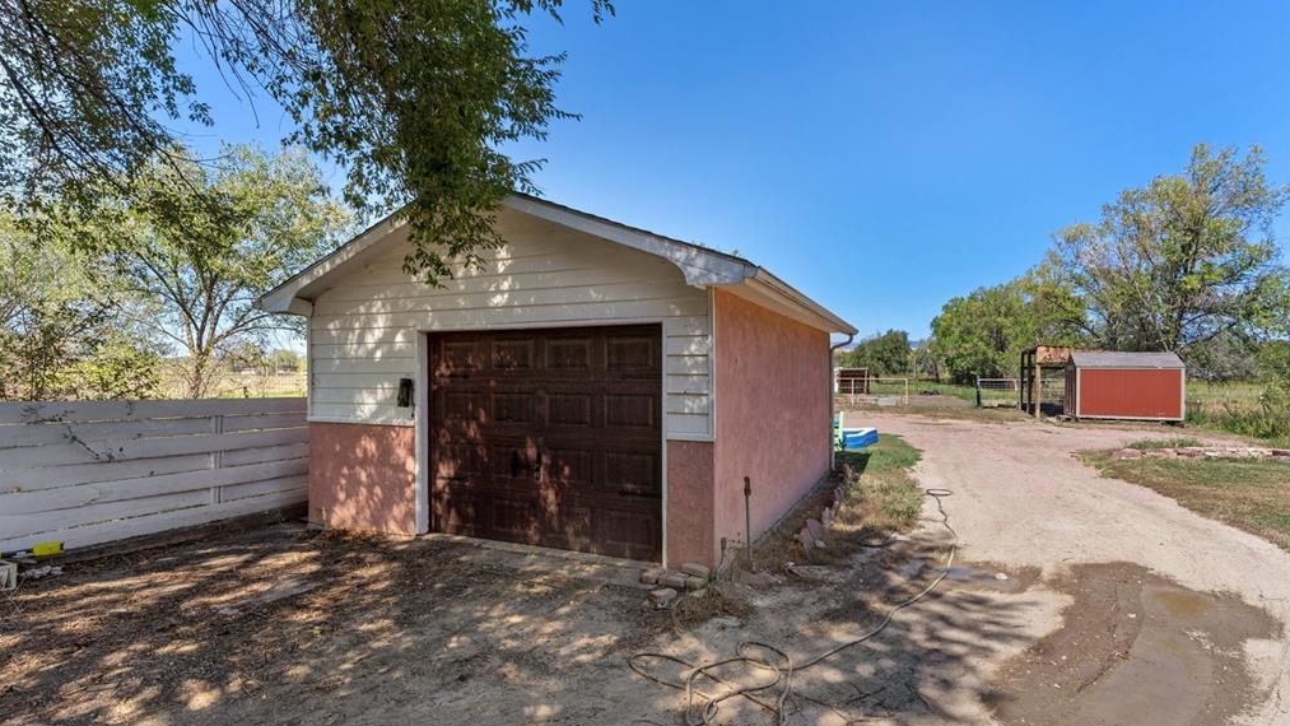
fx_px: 616
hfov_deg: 92.7
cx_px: 647
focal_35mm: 18
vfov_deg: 61.0
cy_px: 363
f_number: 11
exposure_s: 1/40
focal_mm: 17
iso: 100
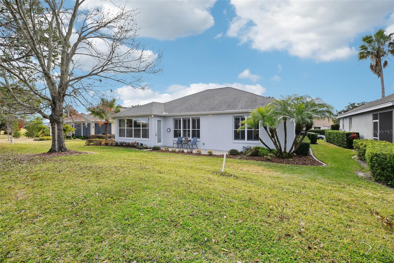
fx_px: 175
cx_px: 197
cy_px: 132
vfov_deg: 73.7
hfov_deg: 96.7
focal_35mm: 16
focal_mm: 16
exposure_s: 1/800
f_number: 8
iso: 400
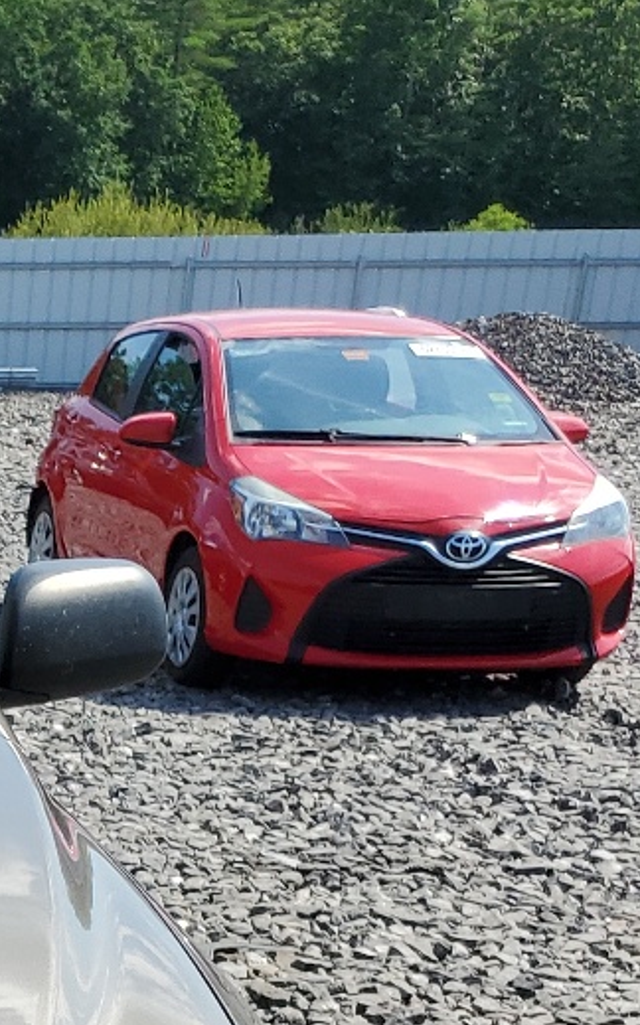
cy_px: 1149
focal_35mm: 85
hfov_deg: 12.9
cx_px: -735
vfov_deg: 22.8
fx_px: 2374
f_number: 1.5
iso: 50
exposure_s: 1/2500
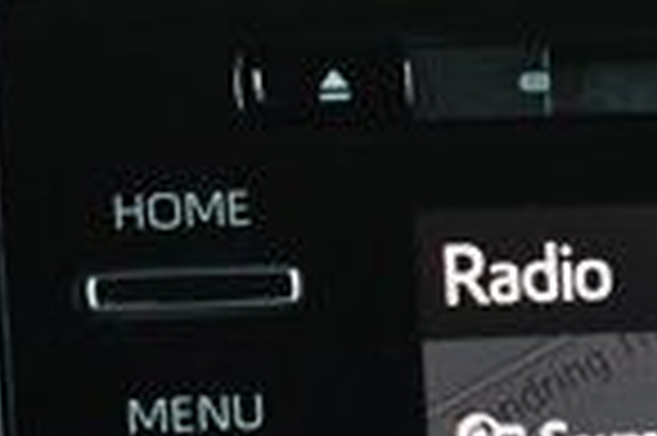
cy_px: 658
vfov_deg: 5.9
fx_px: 4156
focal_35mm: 228
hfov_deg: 8.8
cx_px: 950
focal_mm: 35
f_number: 4.5
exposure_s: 1/100
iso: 3200
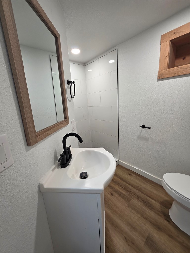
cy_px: 126
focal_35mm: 13
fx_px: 95
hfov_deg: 89.9
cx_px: 95
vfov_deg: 106.2
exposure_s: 1/120
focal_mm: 2.2
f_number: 1.9
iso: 160
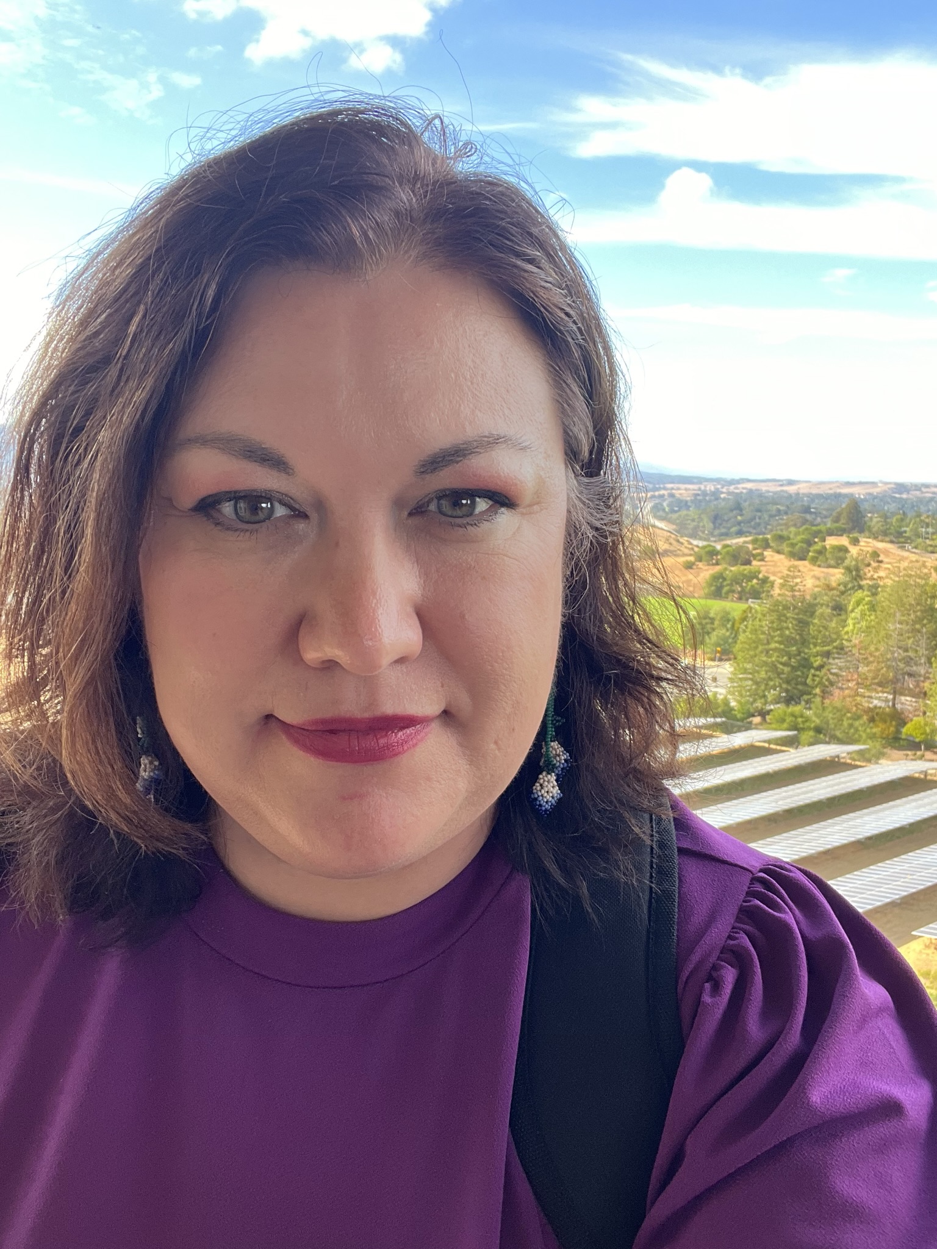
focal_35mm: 30
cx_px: 468
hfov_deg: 46.8
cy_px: 624
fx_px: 1083
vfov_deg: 60.0
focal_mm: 2.71
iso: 64
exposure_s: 1/121
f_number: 2.2
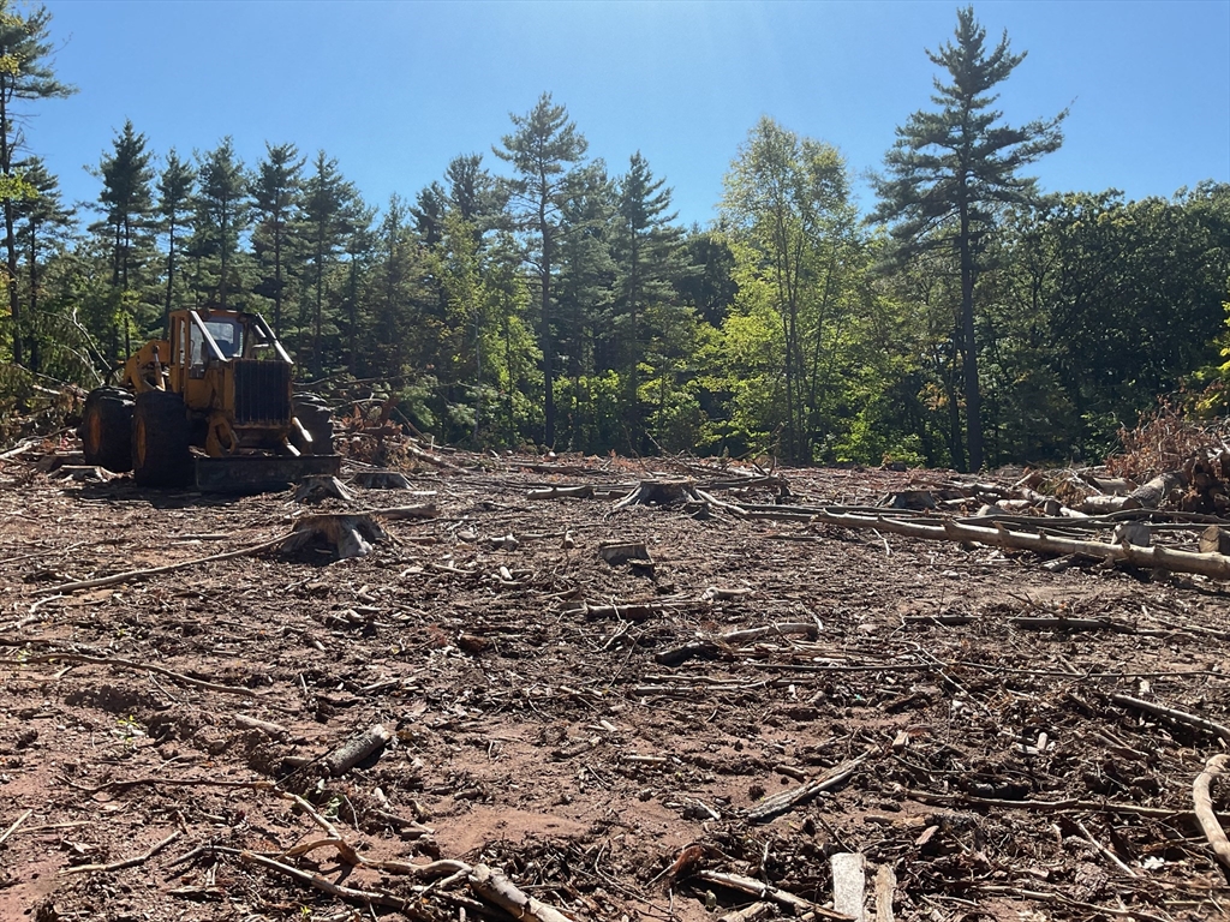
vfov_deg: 48.2
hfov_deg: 61.7
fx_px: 1030
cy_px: 461
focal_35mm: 29
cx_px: 615
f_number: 1.8
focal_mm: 3
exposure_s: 1/1377
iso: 16
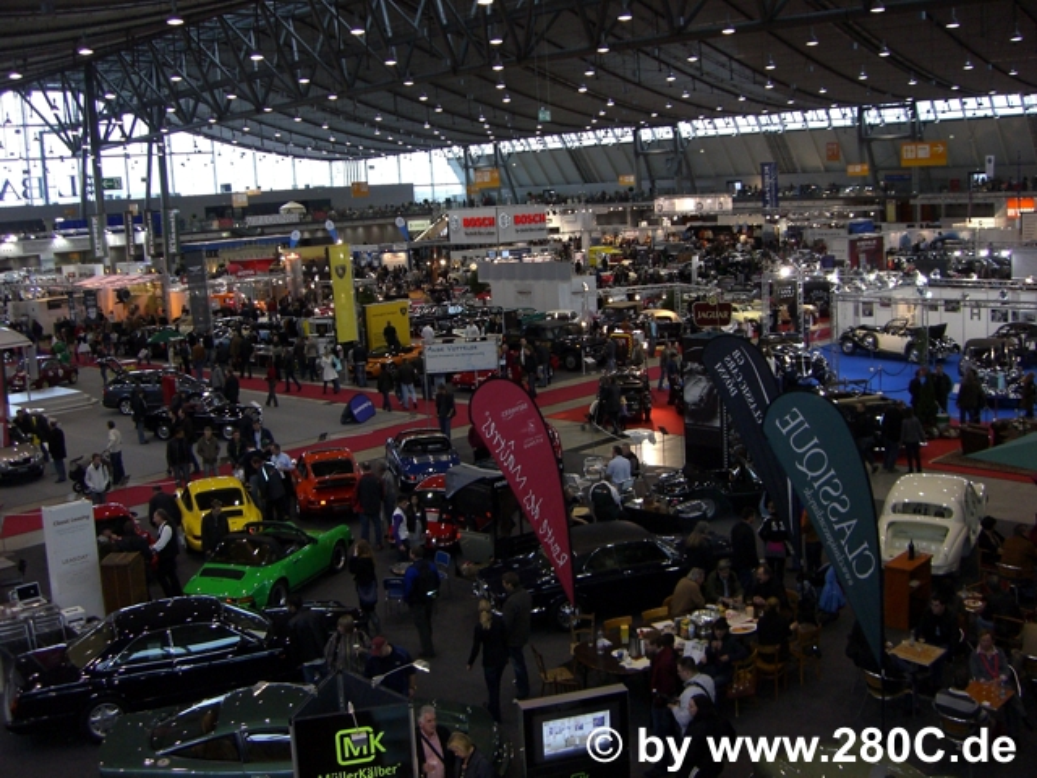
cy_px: 389
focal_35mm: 38
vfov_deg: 37.7
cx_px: 518
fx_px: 1138
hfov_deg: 49.0
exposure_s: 1/60
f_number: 2.7
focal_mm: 6.2
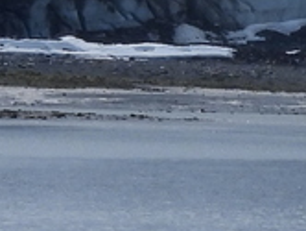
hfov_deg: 0.7
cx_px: 52
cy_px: -377
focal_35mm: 2698
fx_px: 23884
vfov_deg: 0.6
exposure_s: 1/1600
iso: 100
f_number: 5.6
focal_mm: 62.5
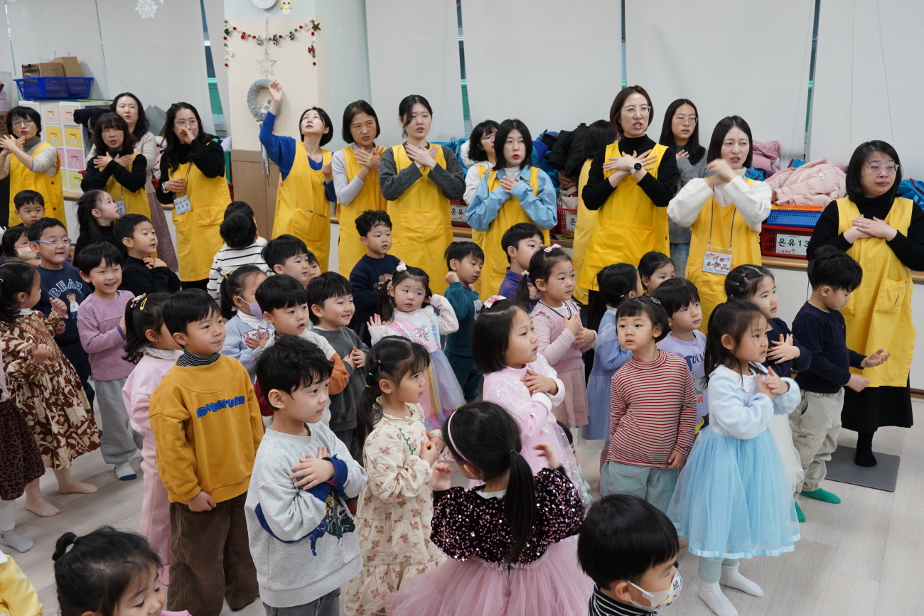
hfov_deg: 54.4
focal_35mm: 35
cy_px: 308
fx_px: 898
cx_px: 462
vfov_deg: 37.9
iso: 2500
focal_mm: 35
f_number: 7.1
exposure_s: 1/80
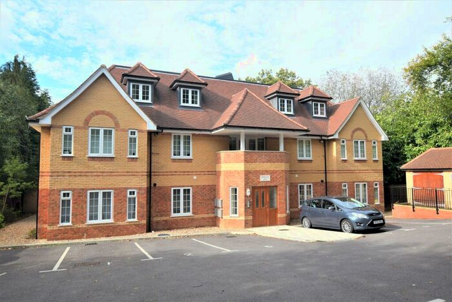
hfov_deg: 73.7
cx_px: 226
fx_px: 301
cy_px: 151
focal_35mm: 24
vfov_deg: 53.2
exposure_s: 1/250
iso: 200
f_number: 8
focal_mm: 16
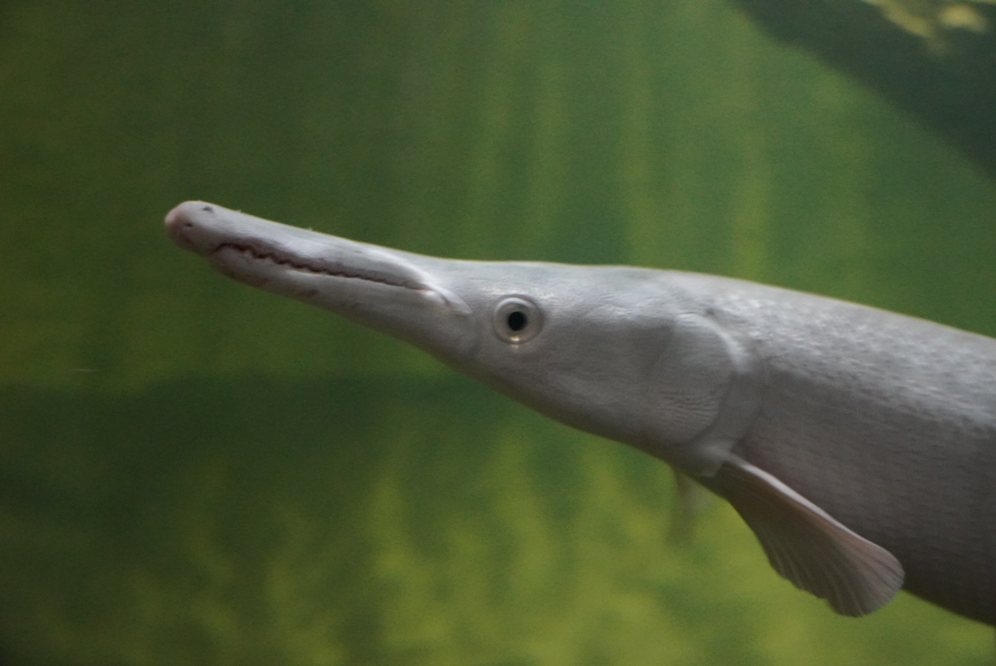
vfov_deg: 24.4
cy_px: 333
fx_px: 1537
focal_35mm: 56
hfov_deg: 35.9
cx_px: 498
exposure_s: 1/13
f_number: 4.5
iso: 6400
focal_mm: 37
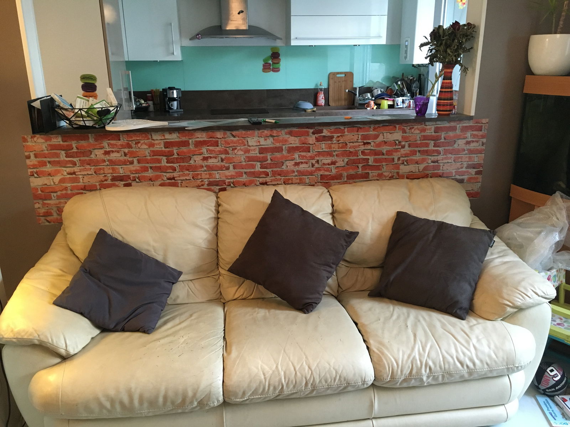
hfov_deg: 61.7
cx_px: 285
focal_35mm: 29
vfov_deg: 48.2
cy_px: 214
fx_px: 478
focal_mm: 4.15
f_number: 2.2
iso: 200
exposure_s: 1/20
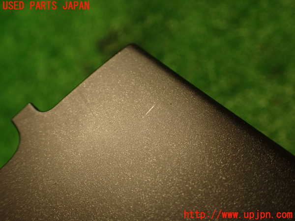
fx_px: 273
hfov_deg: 56.8
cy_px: 110
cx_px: 148
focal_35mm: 32
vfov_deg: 44.2
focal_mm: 5.79
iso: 250
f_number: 2.4
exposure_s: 1/30
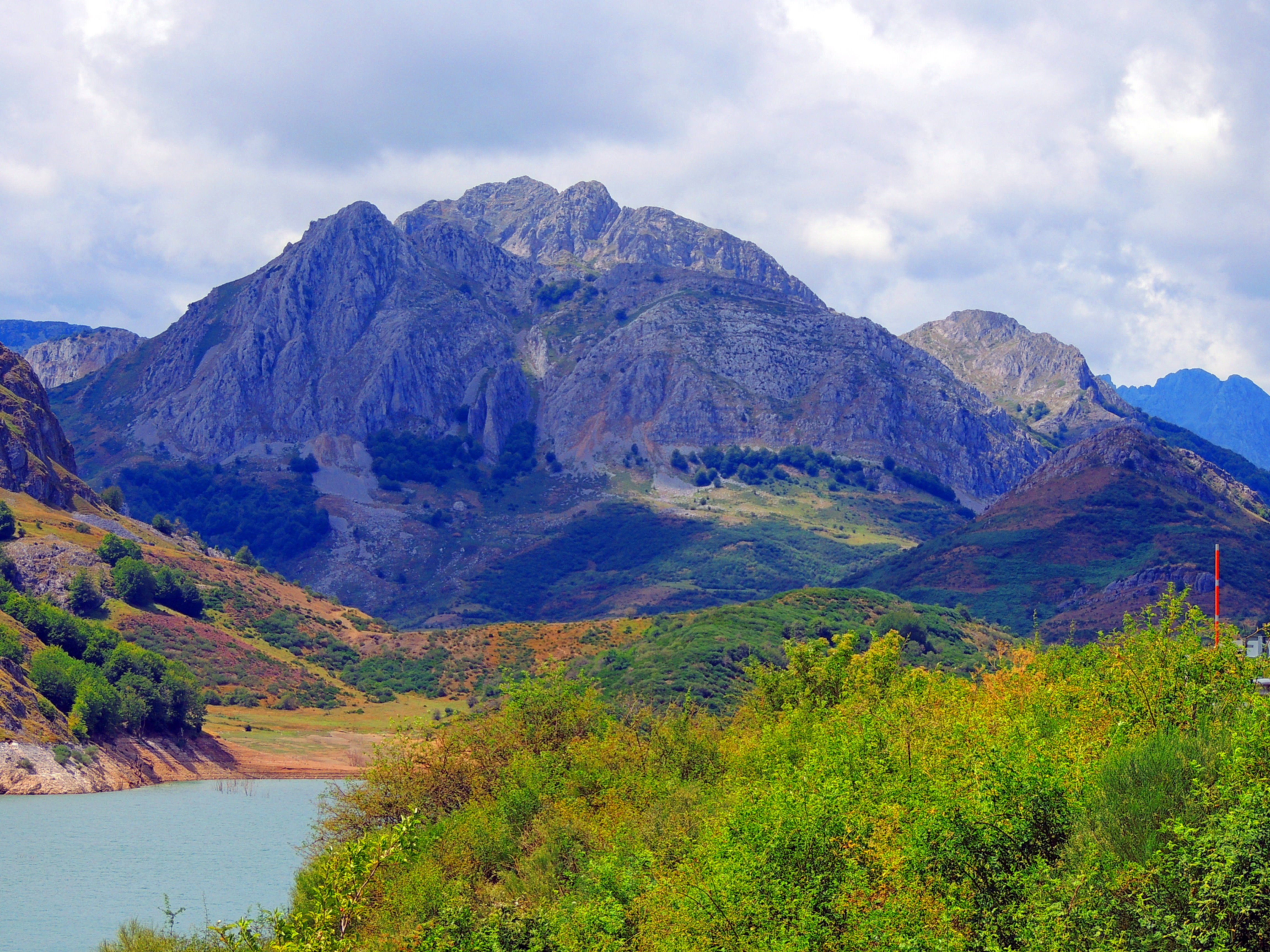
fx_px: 4403
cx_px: 635
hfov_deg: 16.4
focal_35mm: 120
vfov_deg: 12.3
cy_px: 476
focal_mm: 21.4
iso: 100
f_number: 4.2
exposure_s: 1/640
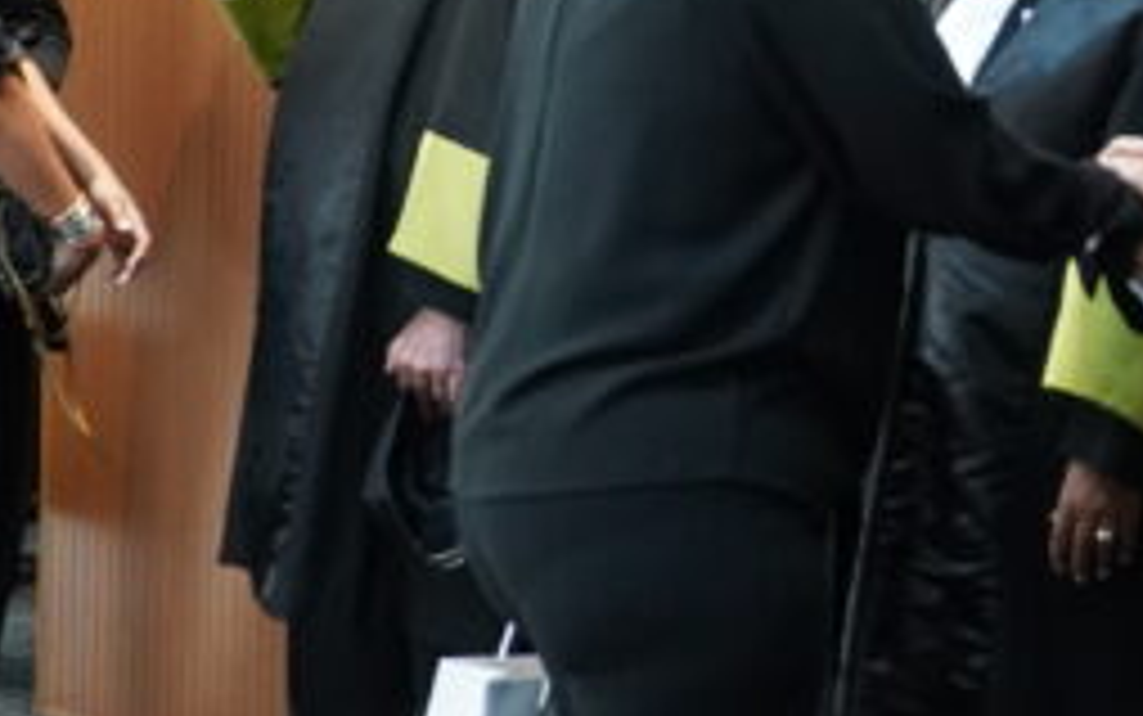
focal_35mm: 87
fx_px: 2711
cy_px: 119
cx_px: 1102
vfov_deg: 14.9
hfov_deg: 23.0
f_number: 4.5
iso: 5000
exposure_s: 1/250
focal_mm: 21
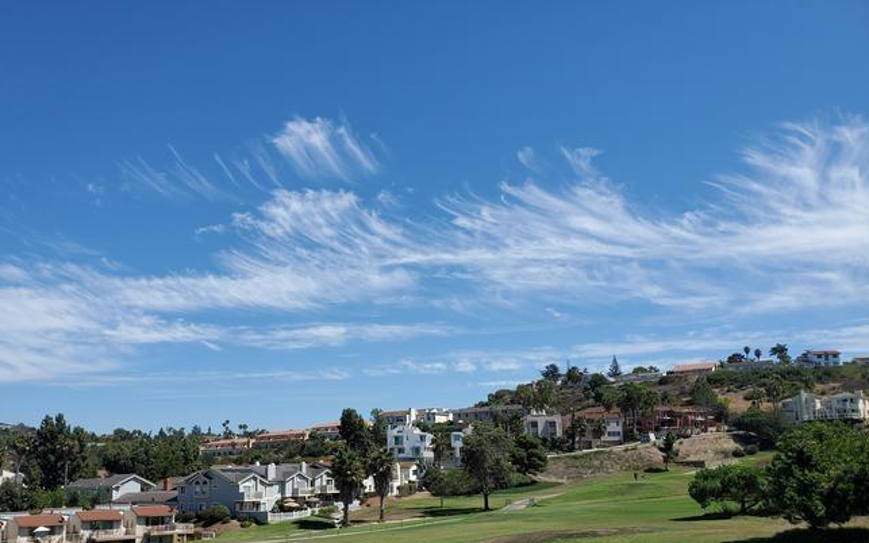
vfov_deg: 41.4
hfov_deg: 62.8
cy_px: 352
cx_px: 400
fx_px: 711
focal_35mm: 30
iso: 50
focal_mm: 4.3
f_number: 2.4
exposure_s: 1/2032
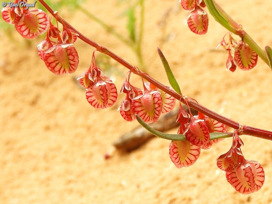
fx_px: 471
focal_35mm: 60
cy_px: 102
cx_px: 136
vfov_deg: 24.4
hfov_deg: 32.2
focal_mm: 10.7
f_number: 4.2
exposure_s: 1/125
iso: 125
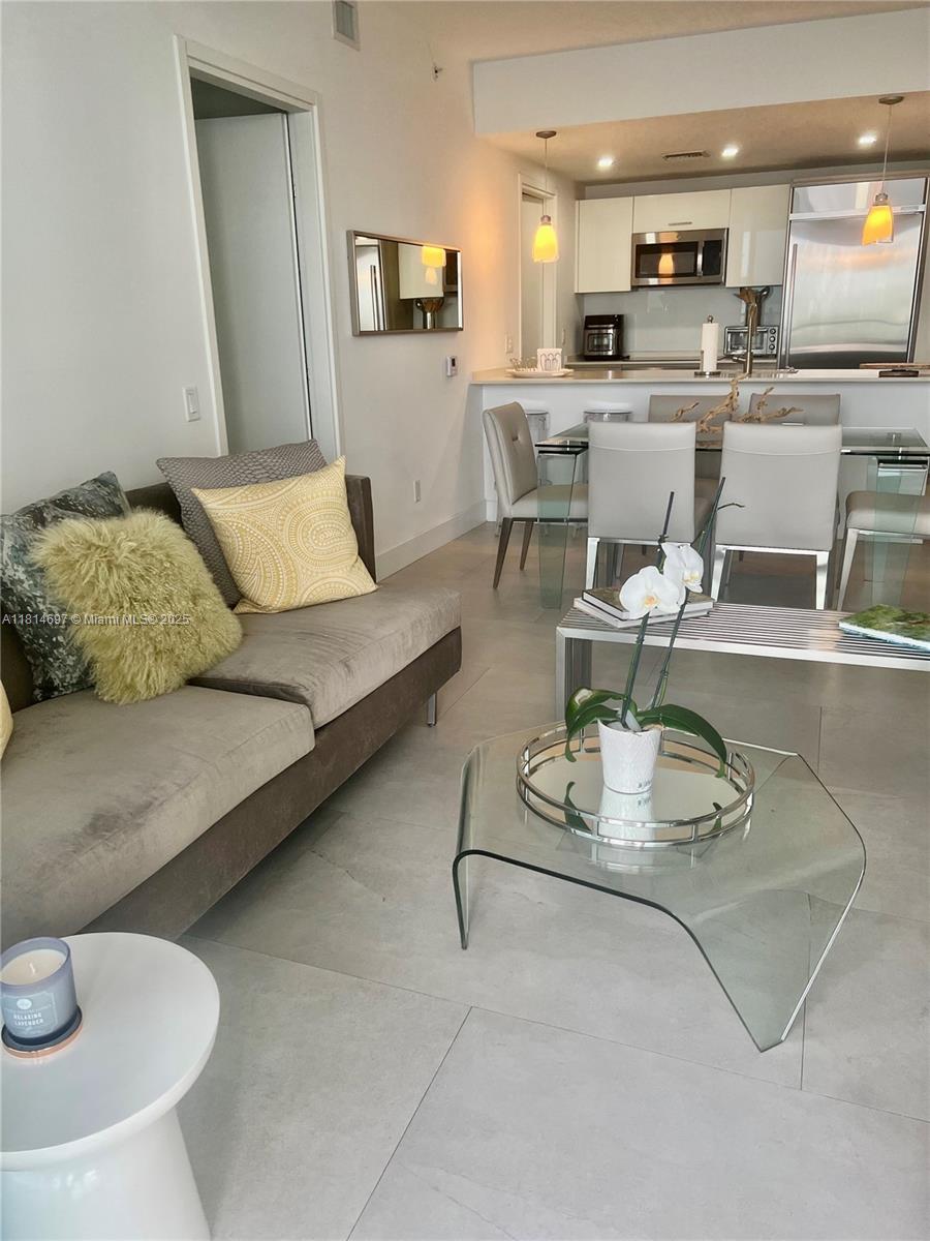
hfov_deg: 53.1
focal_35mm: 26
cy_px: 620
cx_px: 465
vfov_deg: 67.3
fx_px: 931
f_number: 1.5
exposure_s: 1/120
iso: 100
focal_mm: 5.7
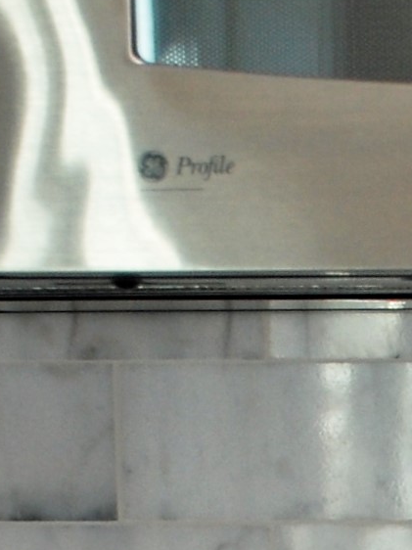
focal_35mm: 388
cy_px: 952
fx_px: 6162
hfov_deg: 3.8
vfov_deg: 5.0
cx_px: 975
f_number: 4.5
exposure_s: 1/50
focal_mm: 40
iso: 200
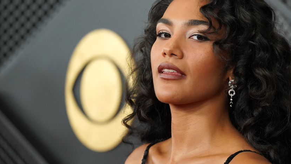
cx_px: 171
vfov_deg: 4.1
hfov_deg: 7.2
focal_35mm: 299
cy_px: 92
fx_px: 2307
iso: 5000
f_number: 5.6
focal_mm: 232
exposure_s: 1/500
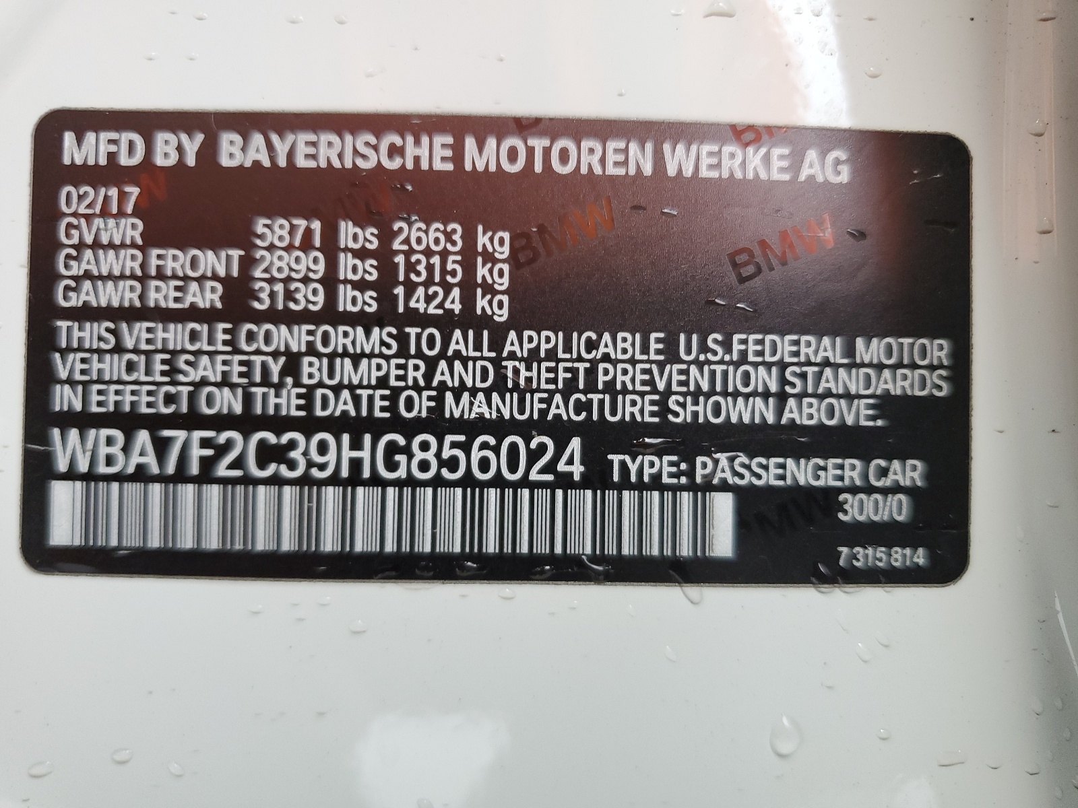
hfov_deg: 67.3
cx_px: 539
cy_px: 404
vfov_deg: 53.1
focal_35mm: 26
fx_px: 810
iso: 80
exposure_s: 1/120
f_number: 1.5
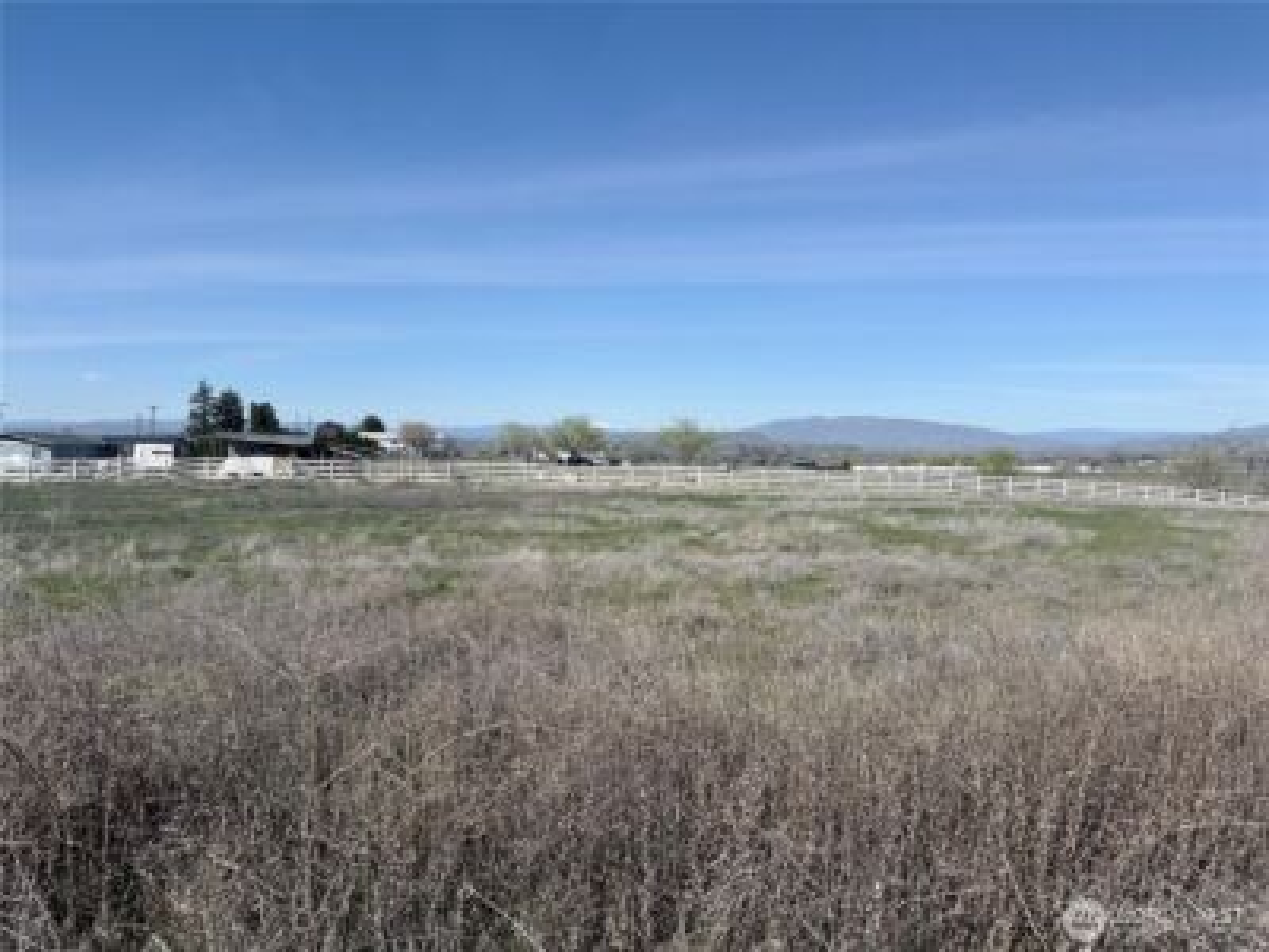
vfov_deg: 56.8
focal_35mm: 24
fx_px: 880
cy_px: 476
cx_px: 634
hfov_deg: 71.6
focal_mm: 6.76
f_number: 1.78
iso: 80
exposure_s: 1/7353
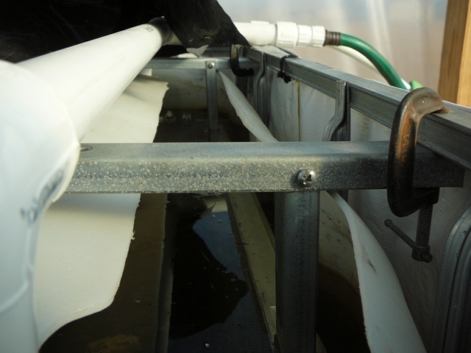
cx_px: 236
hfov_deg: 52.6
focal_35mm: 35
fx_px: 476
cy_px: 176
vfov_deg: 40.7
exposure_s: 1/1000
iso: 80
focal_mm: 5.2
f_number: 2.8
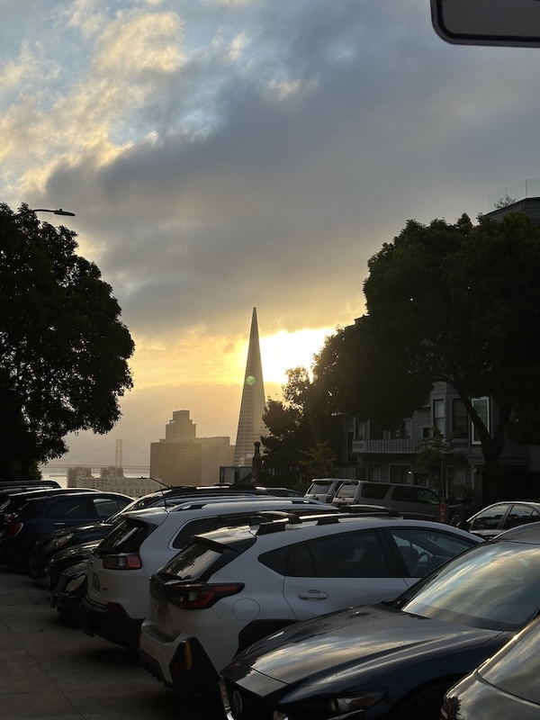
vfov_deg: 39.7
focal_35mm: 48
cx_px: 270
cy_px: 360
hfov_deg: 30.3
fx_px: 998
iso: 64
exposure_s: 1/4367
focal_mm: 6.86
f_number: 1.78
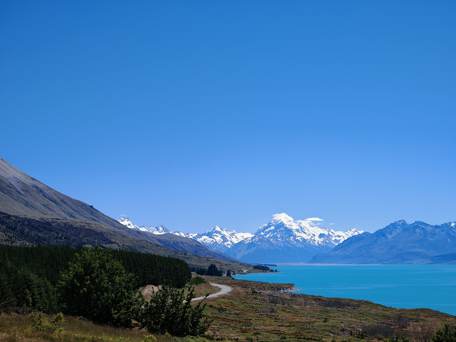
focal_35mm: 68
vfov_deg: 21.6
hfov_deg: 28.6
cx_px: 228
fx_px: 896
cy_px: 171
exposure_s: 1/340
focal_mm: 15.38
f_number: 2.6
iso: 50
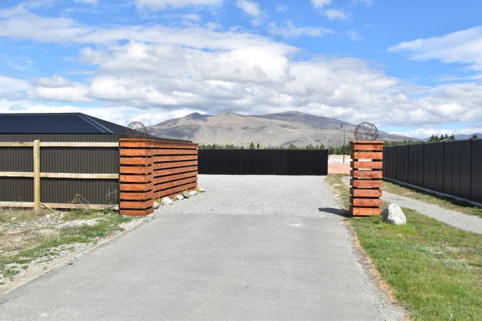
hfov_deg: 61.9
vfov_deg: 43.6
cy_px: 160
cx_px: 241
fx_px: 402
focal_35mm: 30
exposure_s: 1/500
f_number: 11
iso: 200
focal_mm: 20
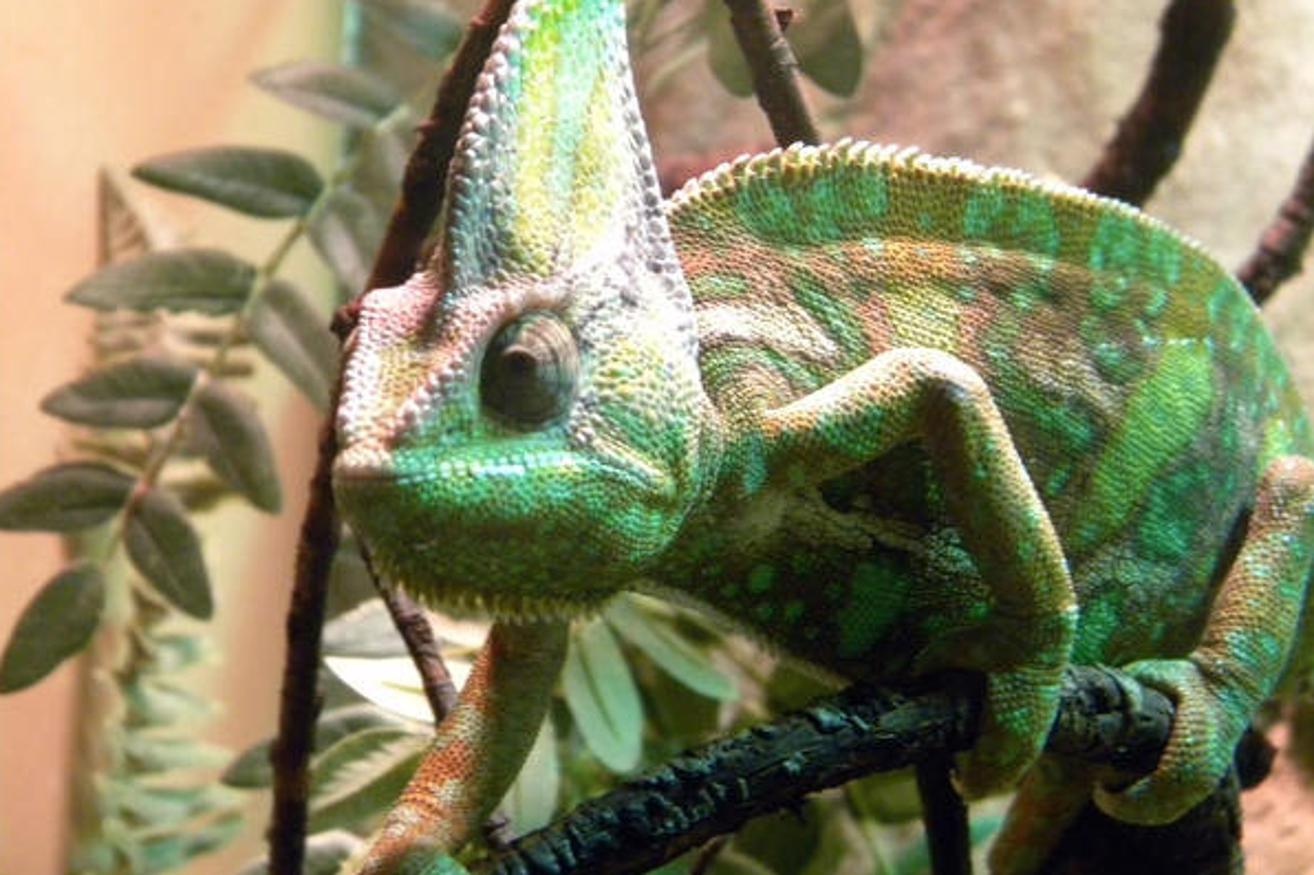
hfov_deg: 18.6
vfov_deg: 12.4
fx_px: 4014
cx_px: 655
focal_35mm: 110
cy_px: 417
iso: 400
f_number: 4.7
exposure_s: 1/11.3
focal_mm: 19
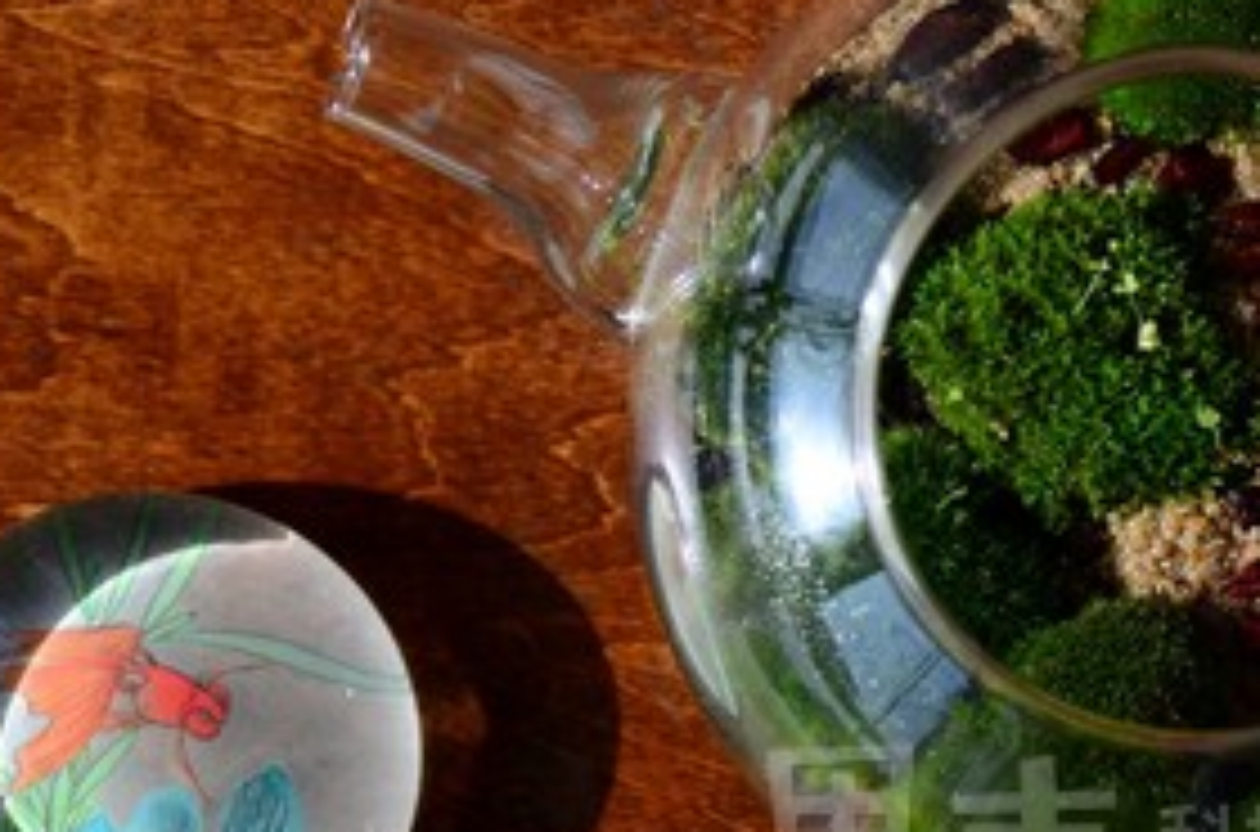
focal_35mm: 312
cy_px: 537
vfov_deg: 4.4
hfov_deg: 6.6
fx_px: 10889
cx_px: 821
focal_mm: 105
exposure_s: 1/160
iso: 160
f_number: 7.1
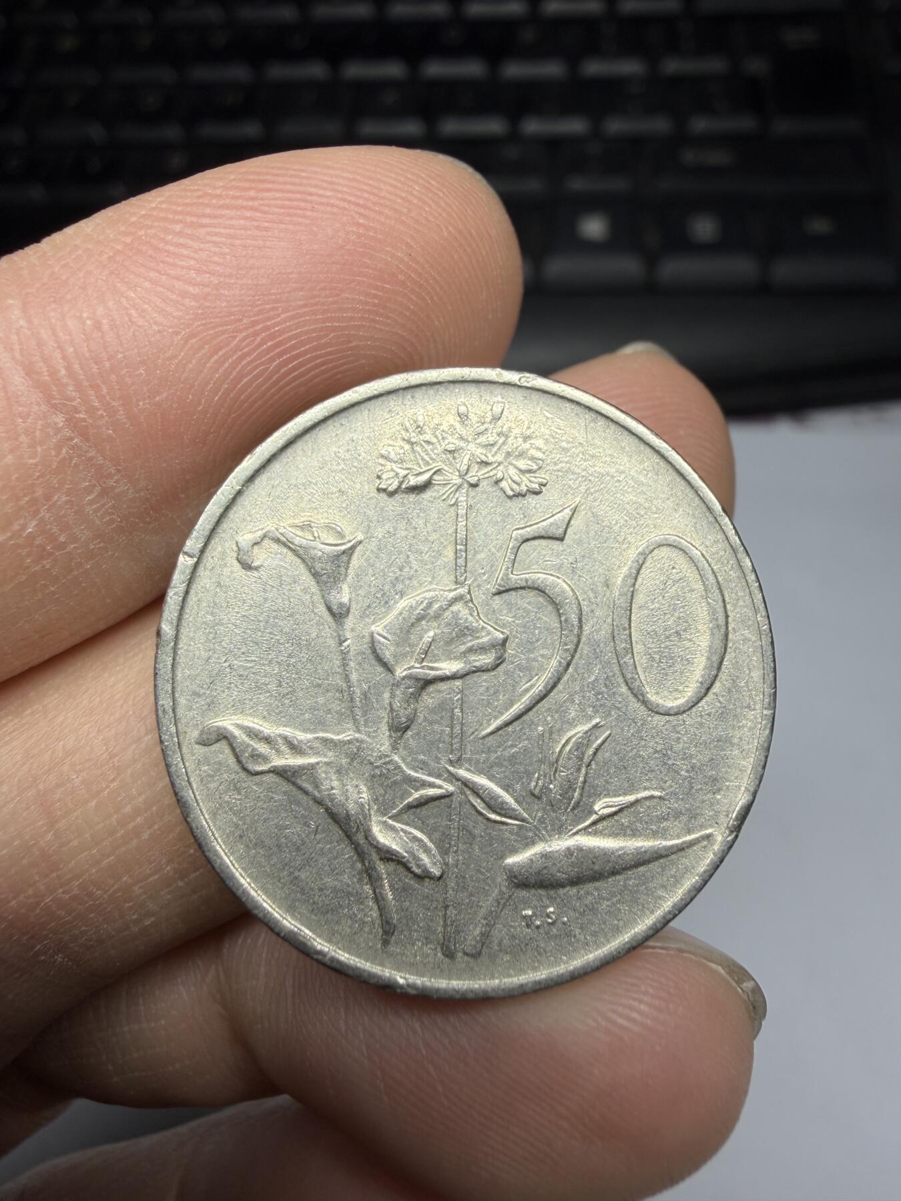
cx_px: 450
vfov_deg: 67.3
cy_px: 600
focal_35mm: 26
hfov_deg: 53.1
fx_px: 902
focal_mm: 2.22
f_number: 2.2
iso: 40
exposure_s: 1/129
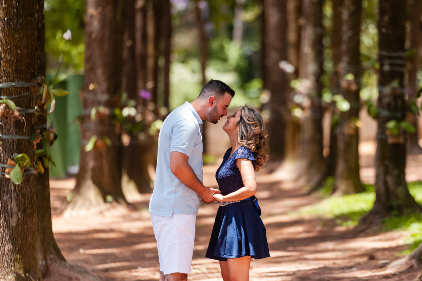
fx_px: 2342
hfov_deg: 10.3
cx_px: 211
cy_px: 140
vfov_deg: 6.9
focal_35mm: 200
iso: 2500
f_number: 2.8
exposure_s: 1/8000
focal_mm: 200
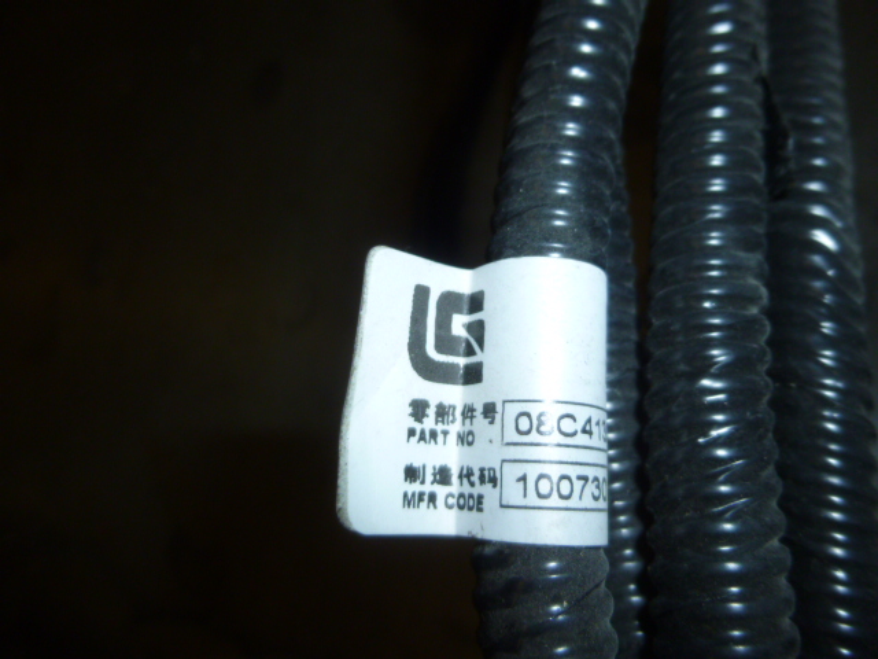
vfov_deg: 54.9
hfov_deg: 69.4
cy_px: 330
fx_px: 634
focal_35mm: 25
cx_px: 439
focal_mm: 4.5
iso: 125
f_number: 3.1
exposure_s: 1/125
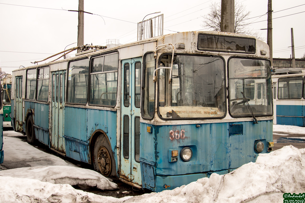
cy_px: 103
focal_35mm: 43
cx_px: 151
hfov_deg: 45.4
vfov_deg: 31.2
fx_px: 364
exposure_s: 1/800
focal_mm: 28
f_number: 5.6
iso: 200
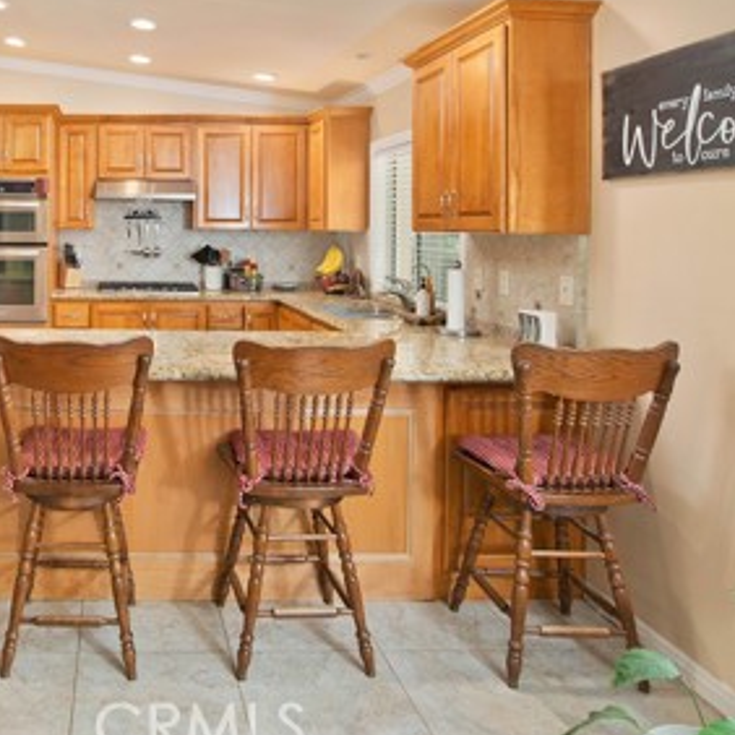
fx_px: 649
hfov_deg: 53.8
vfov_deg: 56.9
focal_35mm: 27
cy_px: 207
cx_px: 115
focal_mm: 14
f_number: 6.3
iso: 400
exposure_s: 1/80
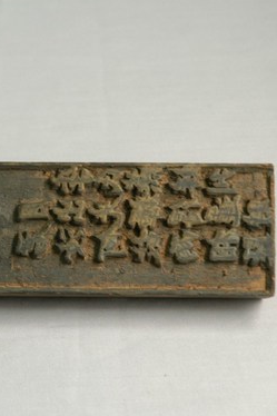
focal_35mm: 159
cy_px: 226
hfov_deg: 8.5
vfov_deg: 12.9
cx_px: -42
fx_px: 1837
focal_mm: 62
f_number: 7.1
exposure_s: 1/20
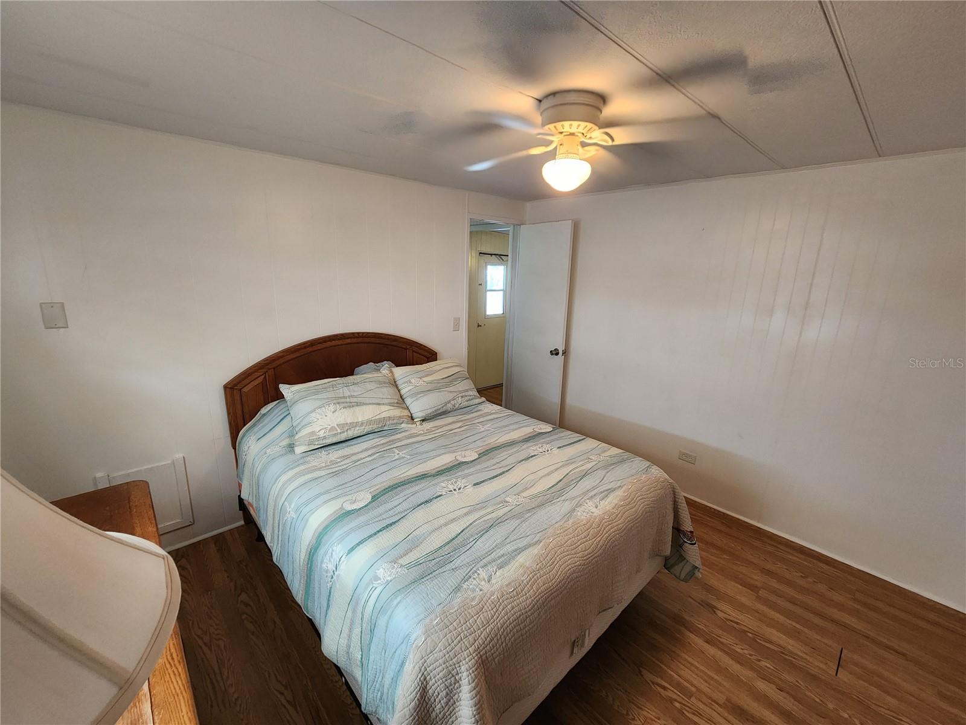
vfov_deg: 89.9
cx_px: 483
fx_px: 363
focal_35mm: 13
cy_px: 362
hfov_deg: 106.2
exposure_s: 1/40
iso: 320
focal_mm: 2.2
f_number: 2.2
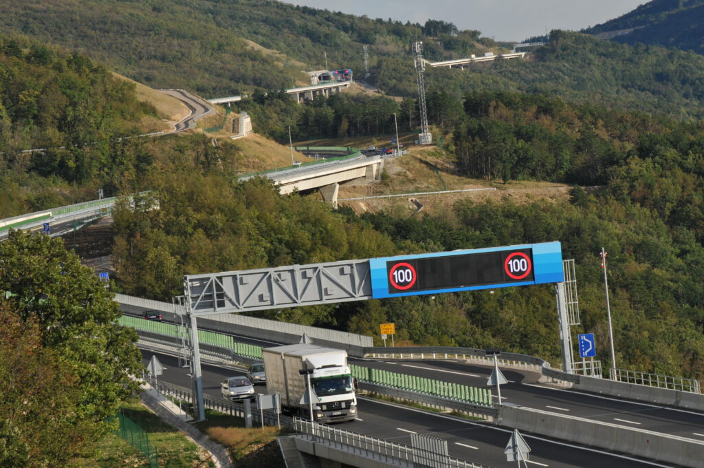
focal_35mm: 270
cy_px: 234
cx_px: 352
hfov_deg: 7.6
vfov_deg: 5.1
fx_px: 5273
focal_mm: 180
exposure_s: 1/320
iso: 250
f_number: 10
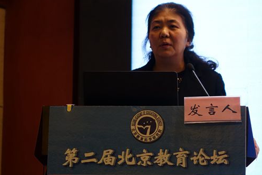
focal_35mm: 163
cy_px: 89
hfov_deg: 12.6
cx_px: 141
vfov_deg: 8.4
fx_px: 1186
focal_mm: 54.86
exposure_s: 1/160
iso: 640
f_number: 2.8
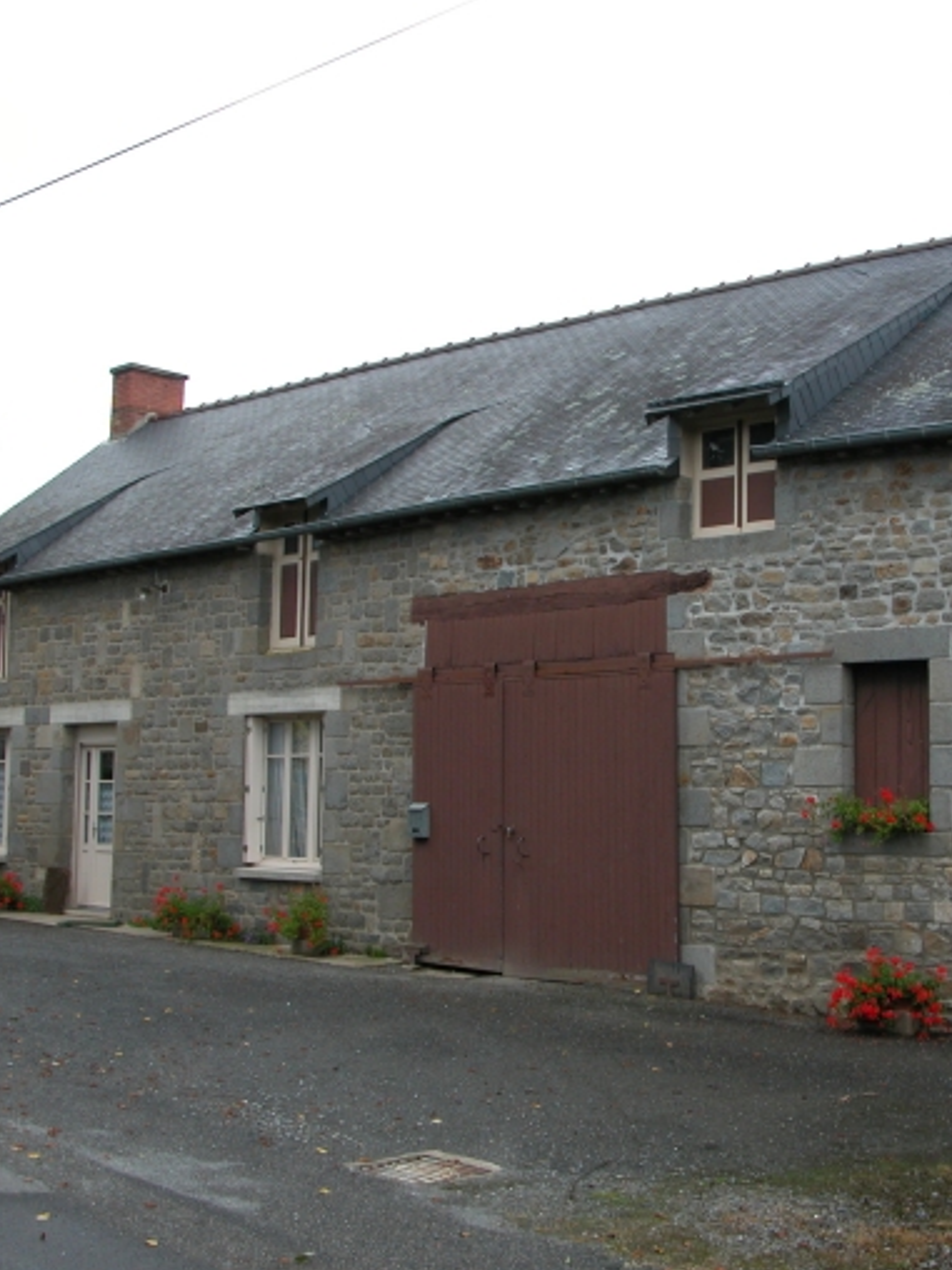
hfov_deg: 30.6
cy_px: 638
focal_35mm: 47
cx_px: 645
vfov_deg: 40.4
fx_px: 1723
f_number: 4.5
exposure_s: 1/155
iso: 100
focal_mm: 8.9
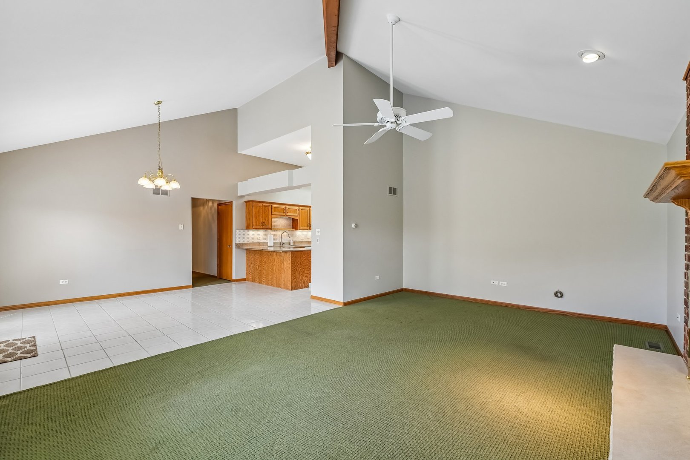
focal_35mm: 15
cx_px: 345
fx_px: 280
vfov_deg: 78.8
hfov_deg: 101.9
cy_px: 230
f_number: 4.5
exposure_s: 1/80
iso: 400
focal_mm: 14.6
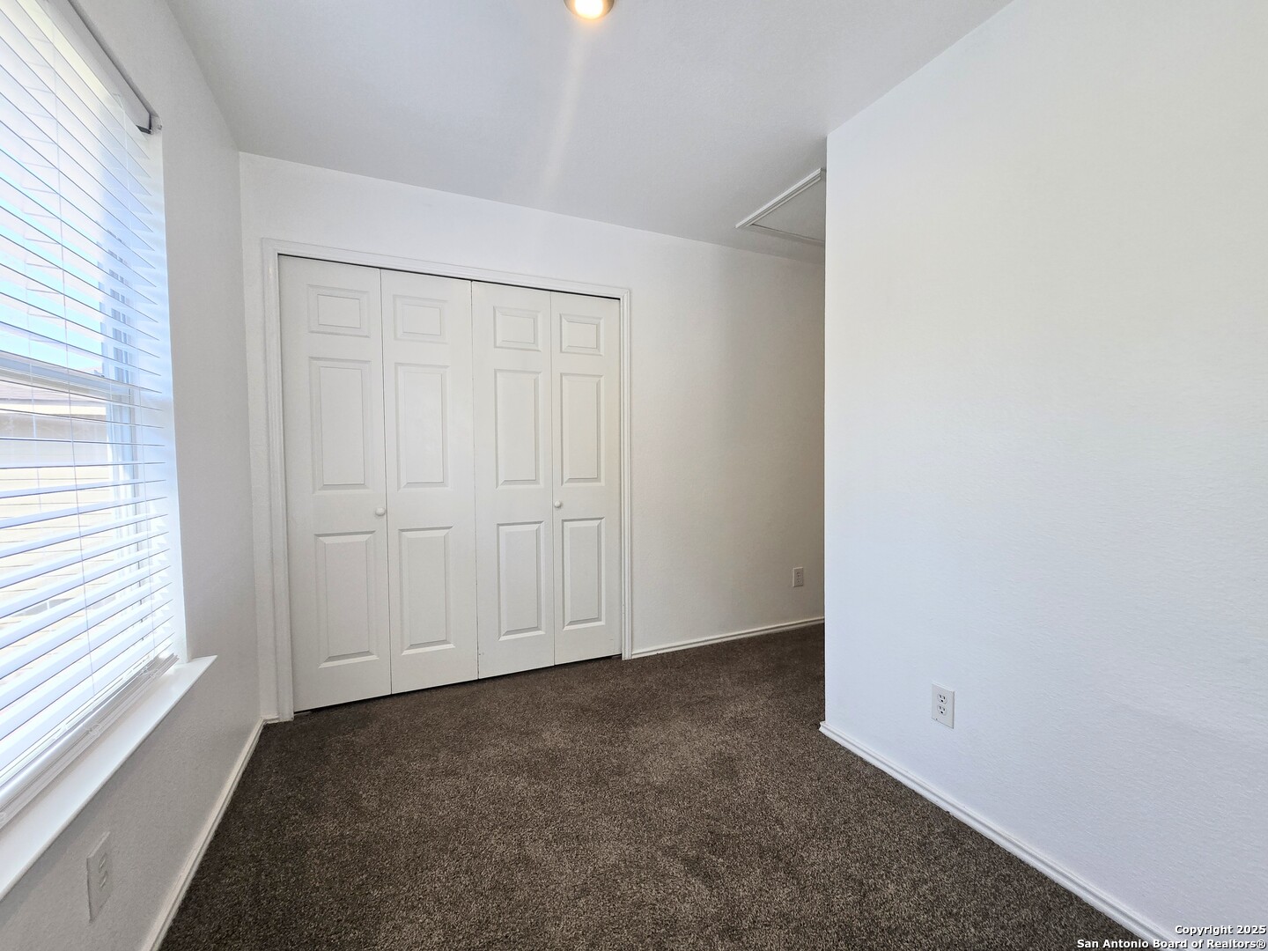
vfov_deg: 89.9
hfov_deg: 106.2
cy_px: 476
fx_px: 476
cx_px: 634
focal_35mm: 13
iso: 50
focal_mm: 2.2
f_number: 2.2
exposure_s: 1/124
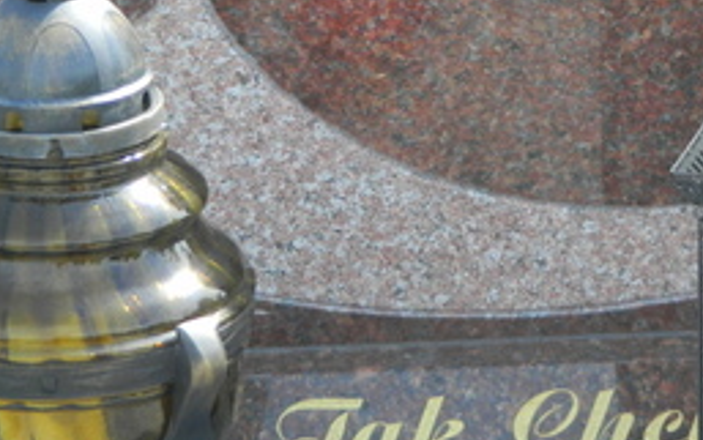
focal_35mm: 219
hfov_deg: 9.6
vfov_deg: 6.0
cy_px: -109
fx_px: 4199
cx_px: 462
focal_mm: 14.9
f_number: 4.8
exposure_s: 1/110
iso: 80
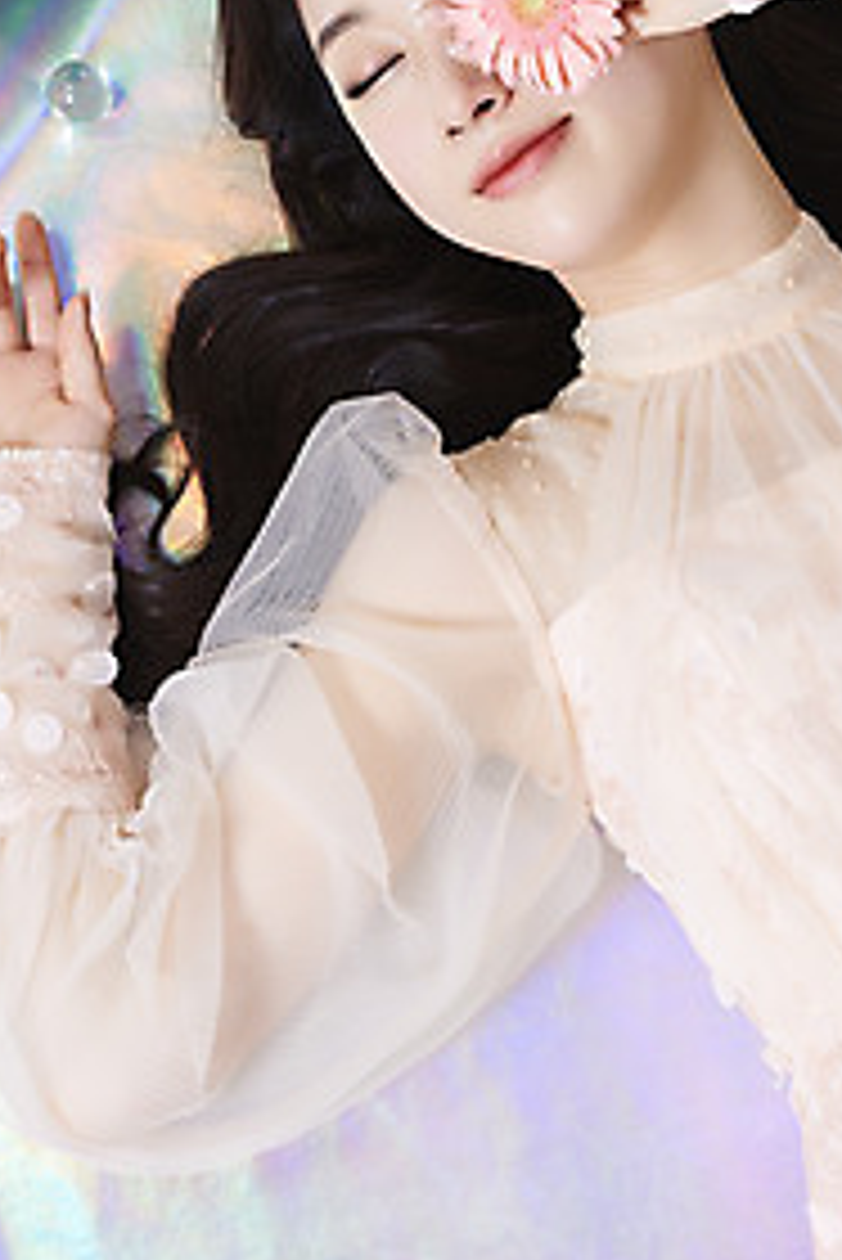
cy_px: 369
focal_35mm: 150
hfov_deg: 9.2
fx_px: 5256
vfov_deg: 13.6
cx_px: 421
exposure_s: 1/125
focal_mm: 105
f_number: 11
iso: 64
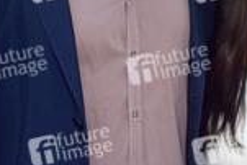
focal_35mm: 223
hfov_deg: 9.2
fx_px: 1531
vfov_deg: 6.1
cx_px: 190
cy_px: -57
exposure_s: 1/250
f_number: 6.3
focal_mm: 75
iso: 640
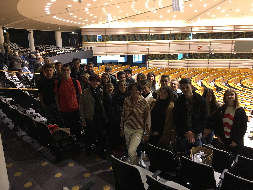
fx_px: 212
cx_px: 126
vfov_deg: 48.2
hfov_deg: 61.7
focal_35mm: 29
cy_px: 95
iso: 200
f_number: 2.2
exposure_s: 1/33
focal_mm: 4.15
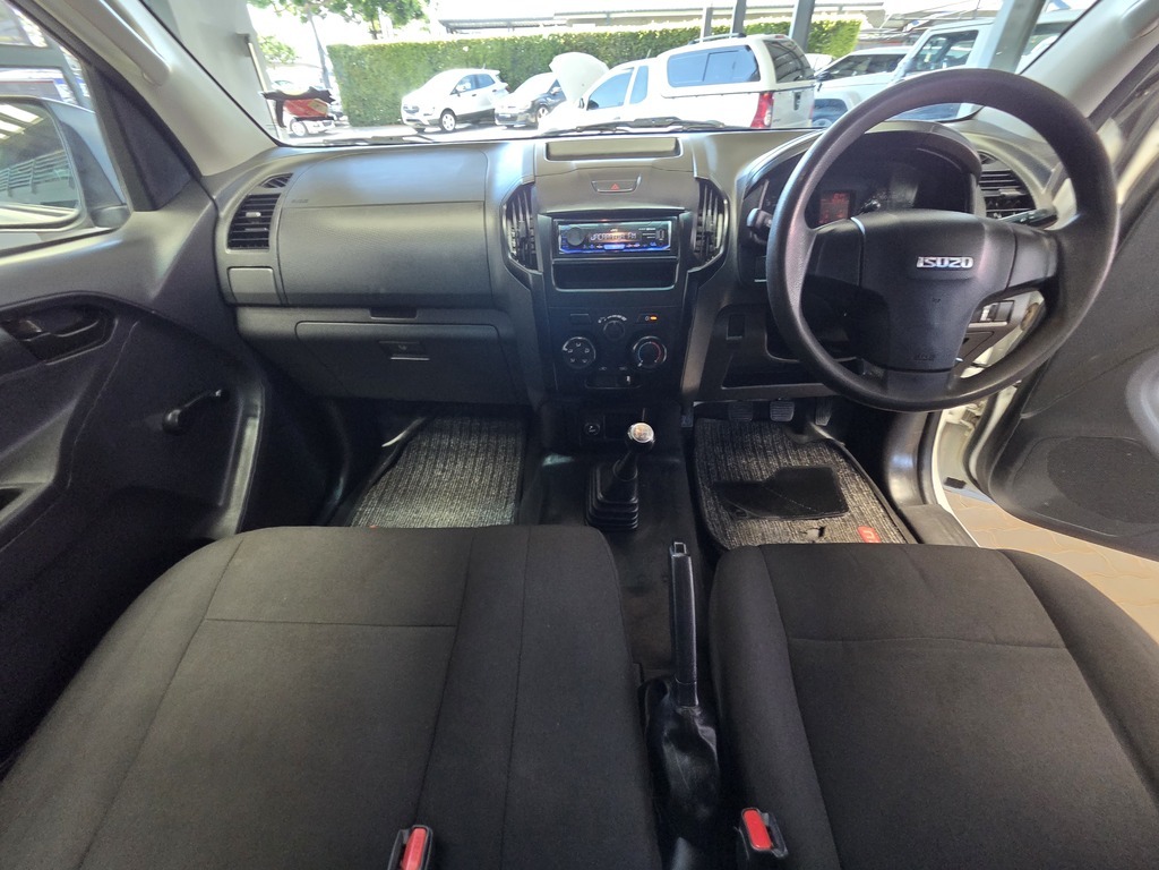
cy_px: 435
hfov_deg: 106.2
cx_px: 580
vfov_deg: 89.9
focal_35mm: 13
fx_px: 435
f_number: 2.2
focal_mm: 2.2
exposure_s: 1/50
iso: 640
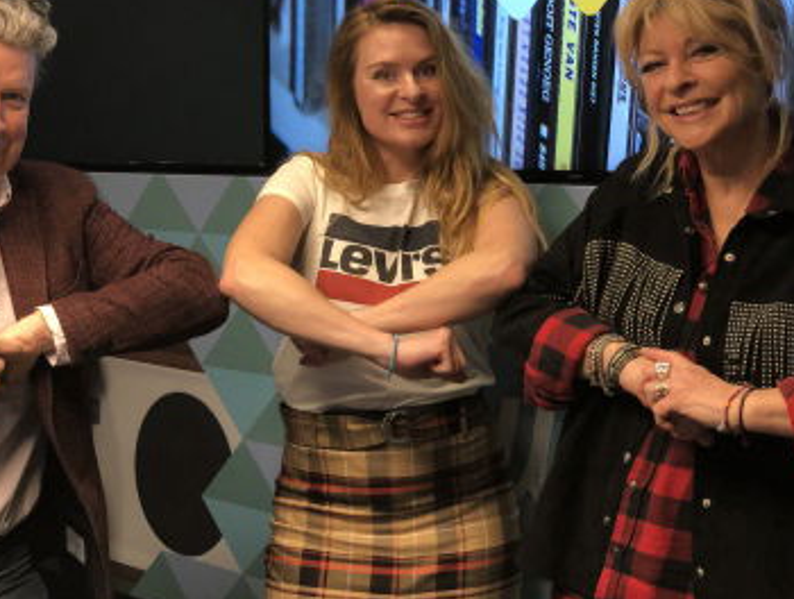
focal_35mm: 74
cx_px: 331
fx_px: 1701
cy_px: 196
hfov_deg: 26.2
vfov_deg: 19.9
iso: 125
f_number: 2.4
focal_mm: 6
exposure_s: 1/50
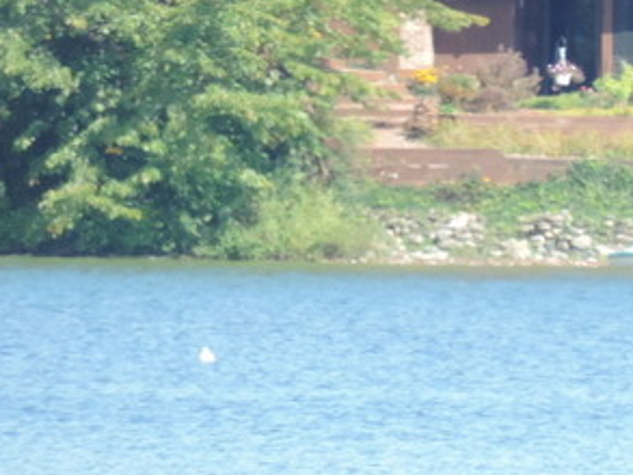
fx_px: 44747
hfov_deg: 0.8
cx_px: 987
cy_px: -164
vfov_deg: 0.6
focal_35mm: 2446
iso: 220
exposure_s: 1/400
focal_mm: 124.8
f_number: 5
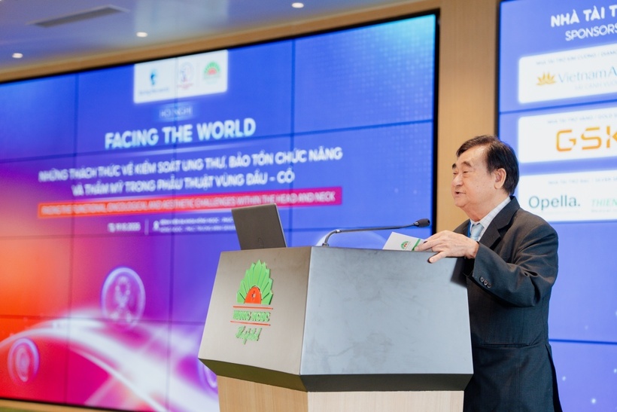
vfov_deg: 19.5
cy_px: 206
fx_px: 1200
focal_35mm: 70
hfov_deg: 28.8
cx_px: 308
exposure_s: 1/125
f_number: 2.8
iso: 1000
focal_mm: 70
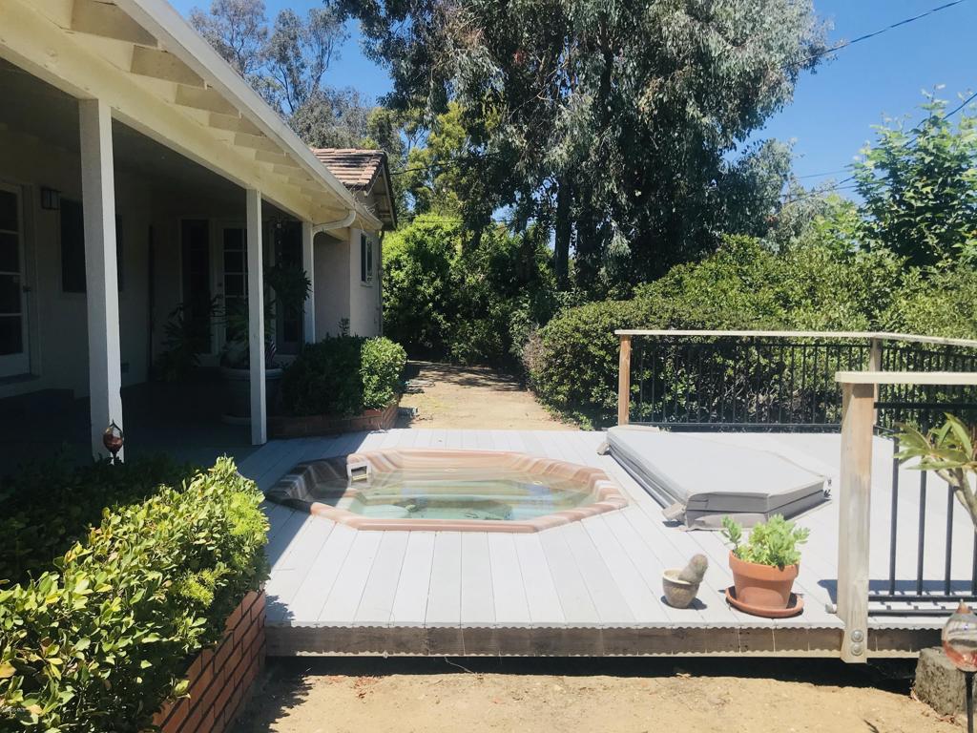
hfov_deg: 63.4
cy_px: 366
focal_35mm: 28
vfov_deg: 49.7
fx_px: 790
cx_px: 488
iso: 20
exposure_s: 1/2179
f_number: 1.8
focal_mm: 3.99
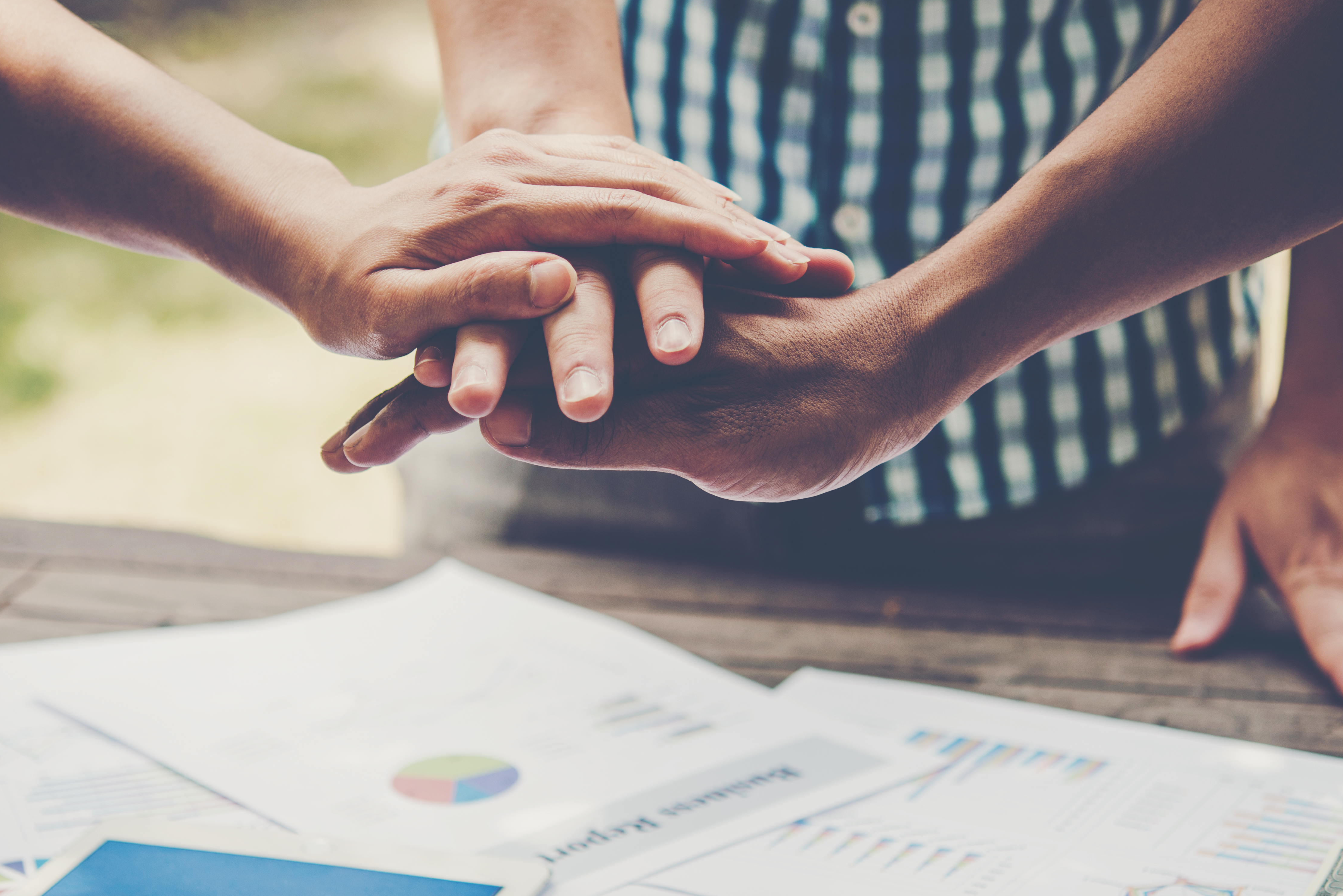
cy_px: 555
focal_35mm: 99
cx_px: 620
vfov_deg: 13.8
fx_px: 3694
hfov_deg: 20.6
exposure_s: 1/400
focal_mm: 60
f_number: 3.2
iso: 100
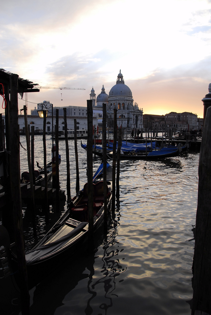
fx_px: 237
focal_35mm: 27
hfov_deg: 48.0
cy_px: 158
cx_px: 106
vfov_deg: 67.3
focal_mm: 18
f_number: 5.6
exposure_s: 1/160
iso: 400
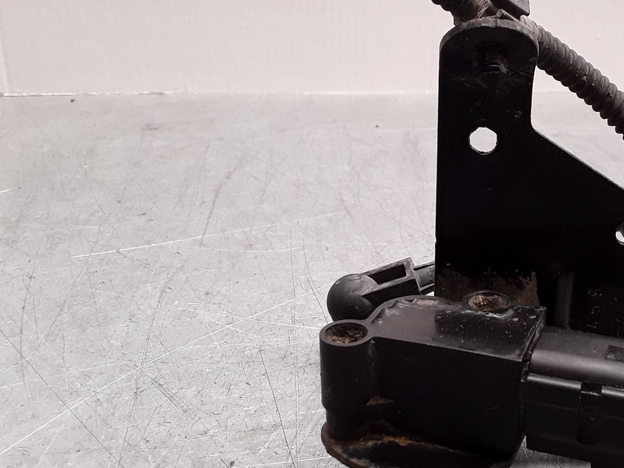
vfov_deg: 32.2
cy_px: 234
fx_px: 811
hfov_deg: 40.7
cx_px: 477
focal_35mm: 45
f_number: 1.9
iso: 64
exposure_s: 1/50
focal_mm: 2.91
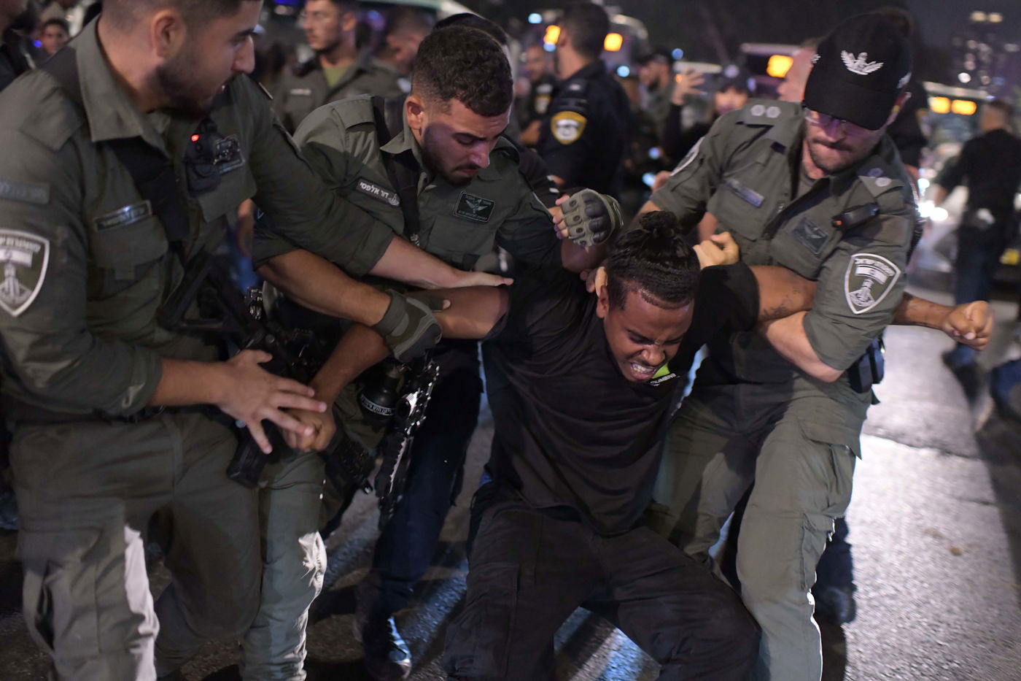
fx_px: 992
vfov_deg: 37.8
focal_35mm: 35
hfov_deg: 54.4
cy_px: 340
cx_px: 510
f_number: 2.2
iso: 8000
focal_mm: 35
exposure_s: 1/250
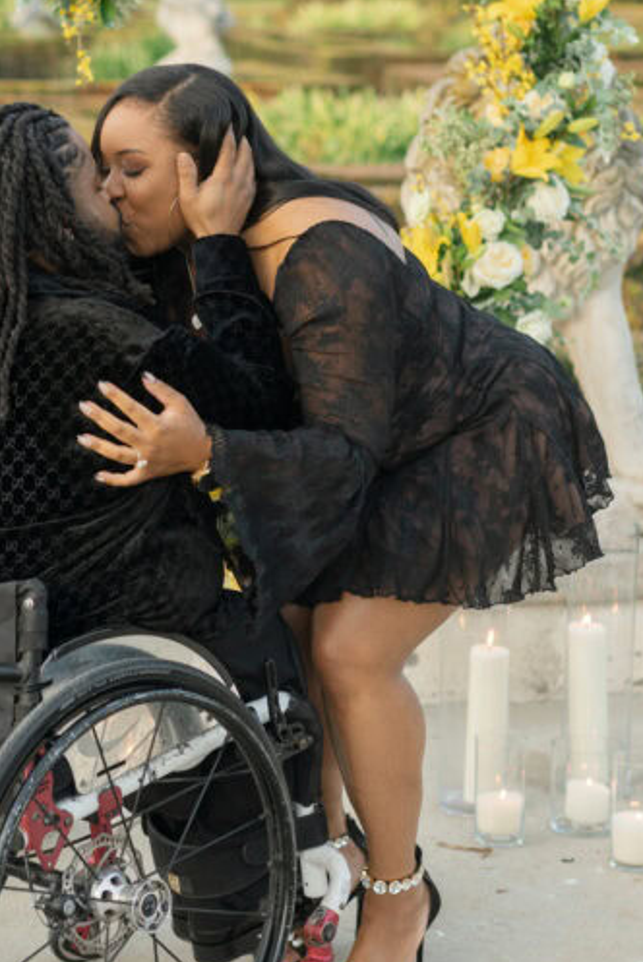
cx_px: 133
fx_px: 2755
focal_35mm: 103
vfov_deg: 19.8
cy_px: 337
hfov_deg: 13.2
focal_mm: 50
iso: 100
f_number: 2.2
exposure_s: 1/200
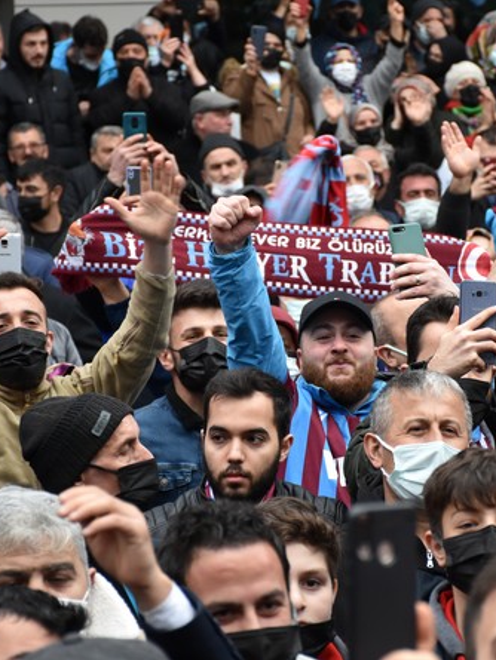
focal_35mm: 185
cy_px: 330
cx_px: 333
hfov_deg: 8.0
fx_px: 3527
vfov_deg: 10.7
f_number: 5.6
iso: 800
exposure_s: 1/125
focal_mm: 85
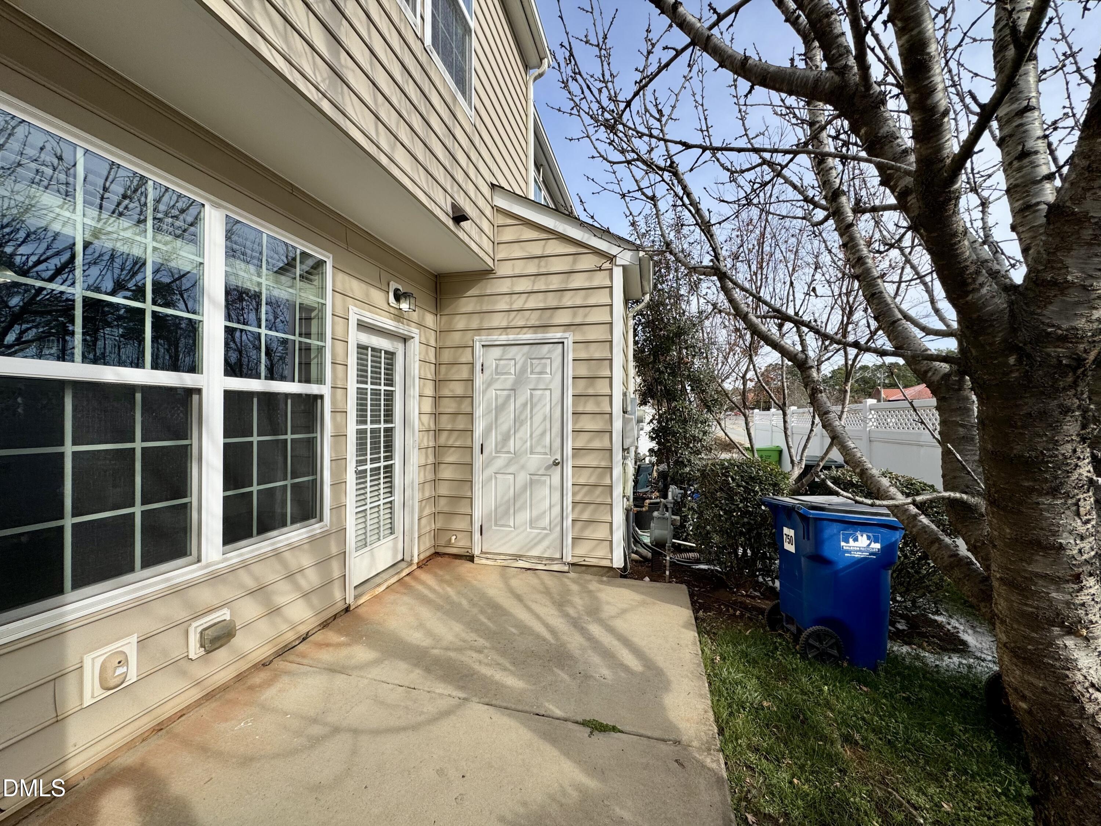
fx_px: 445
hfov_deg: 102.1
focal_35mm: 14
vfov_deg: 85.7
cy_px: 413
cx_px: 550
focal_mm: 2.22
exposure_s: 1/1299
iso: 50
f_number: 2.2
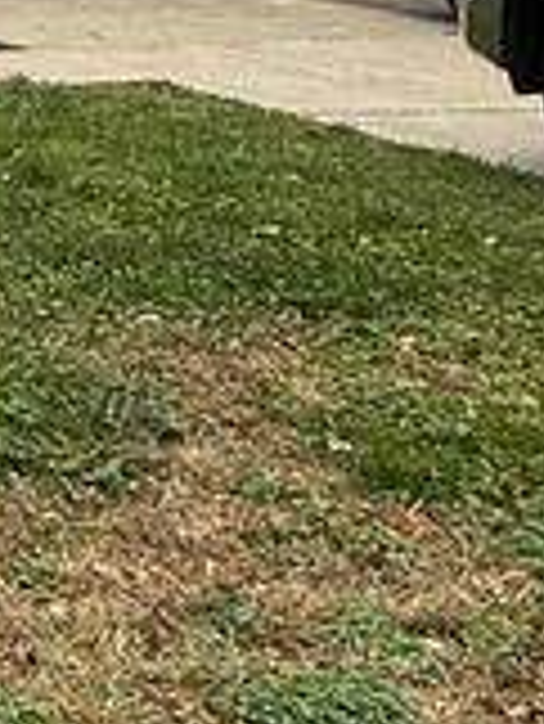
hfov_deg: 11.7
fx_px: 1967
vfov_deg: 19.4
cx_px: -904
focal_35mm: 94
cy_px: -198
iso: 50
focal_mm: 2.22
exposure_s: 1/644
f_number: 2.2
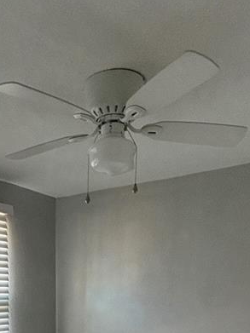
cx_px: 48
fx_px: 414
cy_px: 370
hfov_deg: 32.6
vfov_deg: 36.7
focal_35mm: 43
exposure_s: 1/60
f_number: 2.2
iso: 400
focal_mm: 2.22
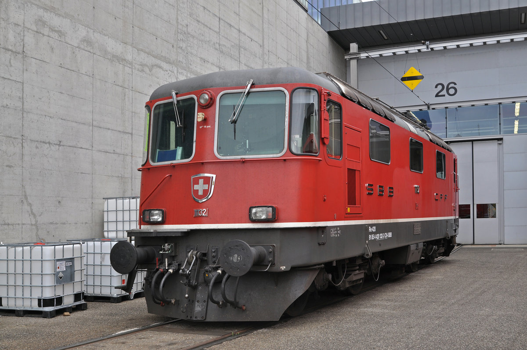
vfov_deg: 29.8
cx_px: 264
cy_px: 175
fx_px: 658
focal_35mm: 45
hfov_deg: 43.7
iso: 200
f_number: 6.3
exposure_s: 1/160
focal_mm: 30
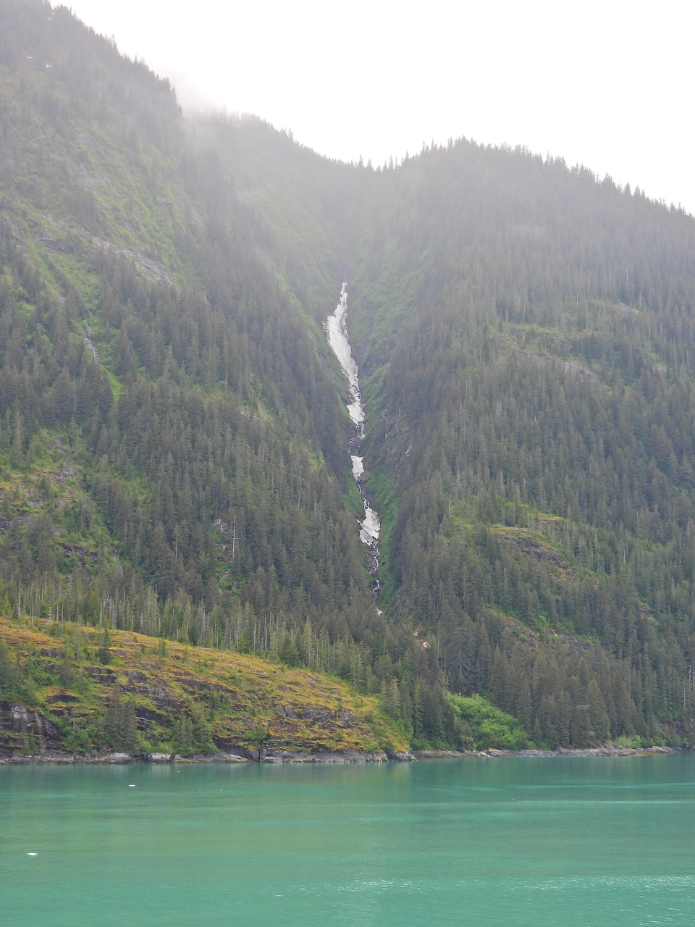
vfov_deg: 27.8
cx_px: 348
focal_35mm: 70
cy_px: 464
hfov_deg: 21.0
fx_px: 1874
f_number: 3.5
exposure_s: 1/125
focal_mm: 12.5
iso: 100
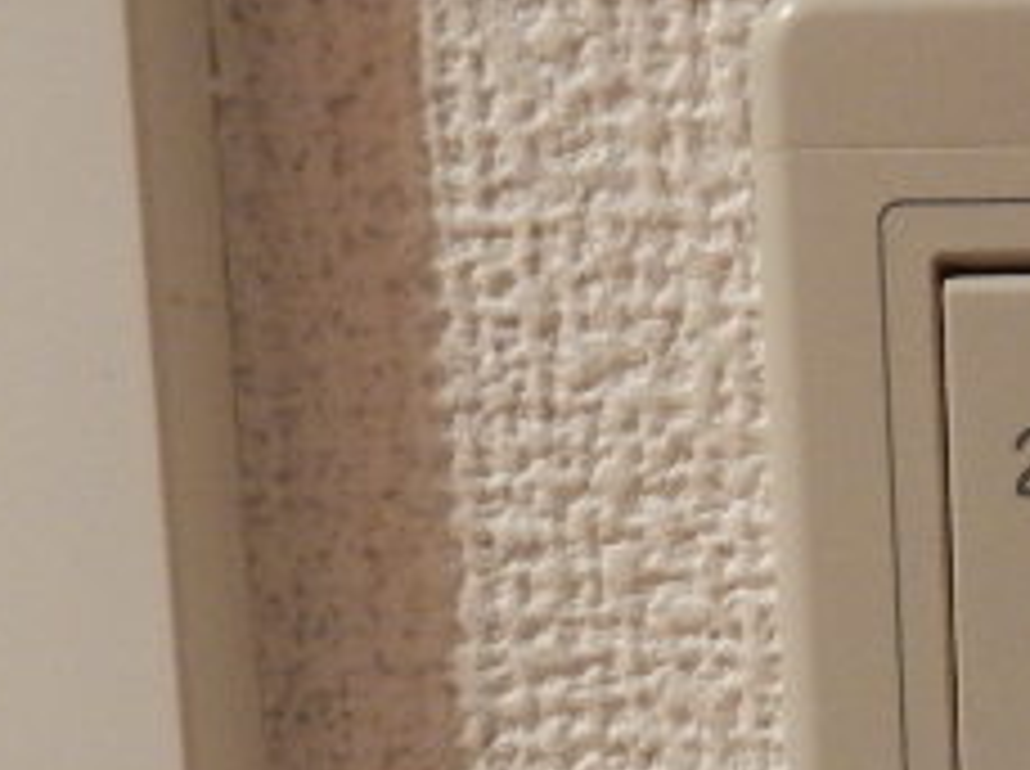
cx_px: 1376
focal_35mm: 70
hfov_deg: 24.0
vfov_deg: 20.1
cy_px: 820
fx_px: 2080
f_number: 3.7
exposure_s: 1/20
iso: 400
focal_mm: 4.5
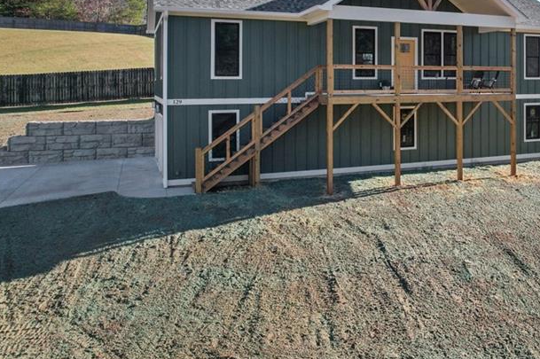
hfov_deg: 48.4
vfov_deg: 34.7
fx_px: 555
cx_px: 447
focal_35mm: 37
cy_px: 69
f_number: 2.8
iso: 130
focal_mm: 8.38
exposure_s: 1/800
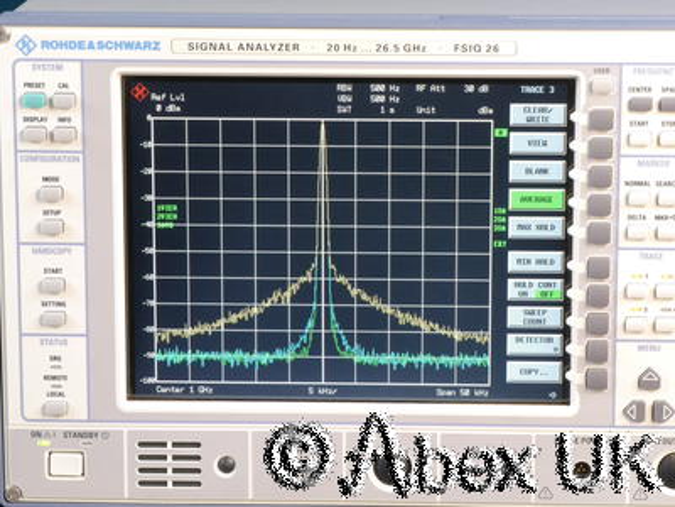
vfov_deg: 10.7
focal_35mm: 138
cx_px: 338
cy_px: 254
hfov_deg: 14.3
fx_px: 2691
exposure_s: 1.6
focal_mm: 69
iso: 400
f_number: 16
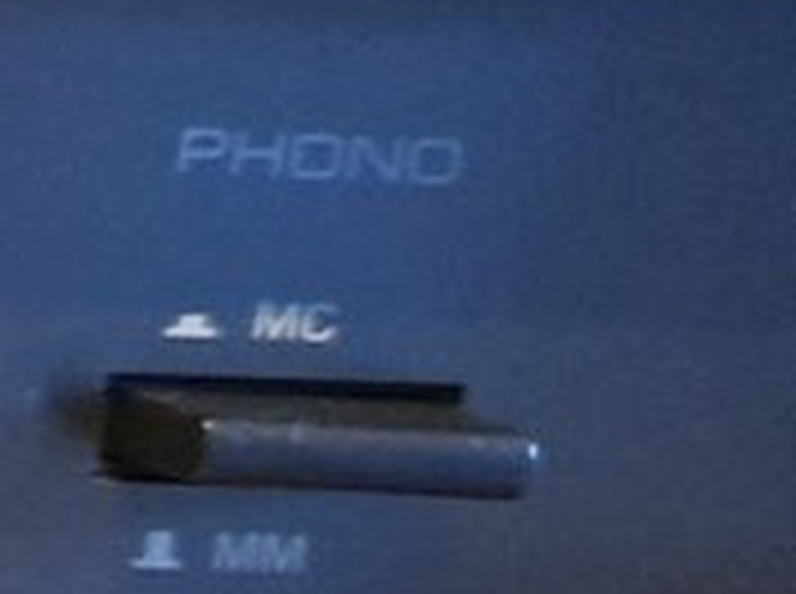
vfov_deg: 9.4
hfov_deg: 9.7
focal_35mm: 157
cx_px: -1594
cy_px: 567
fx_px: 3603
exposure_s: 1/50
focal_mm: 4.3
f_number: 1.5
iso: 800
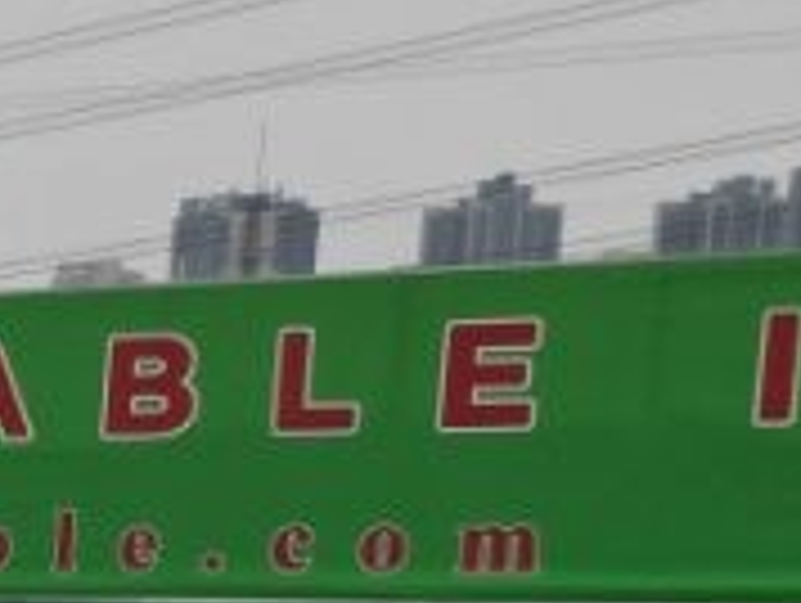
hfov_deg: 10.9
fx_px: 3198
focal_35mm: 138
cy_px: 1004
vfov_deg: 10.3
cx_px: -1413
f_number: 1.7
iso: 100
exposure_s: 1/1000
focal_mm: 6.72
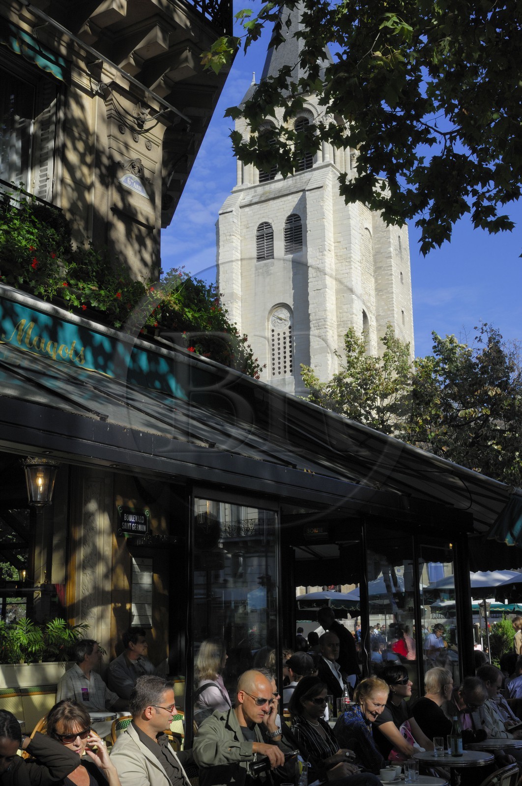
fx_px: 916
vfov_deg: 46.5
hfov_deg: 31.8
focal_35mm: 42
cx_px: 261
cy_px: 393
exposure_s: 1/100
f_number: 13
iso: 100
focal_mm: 28
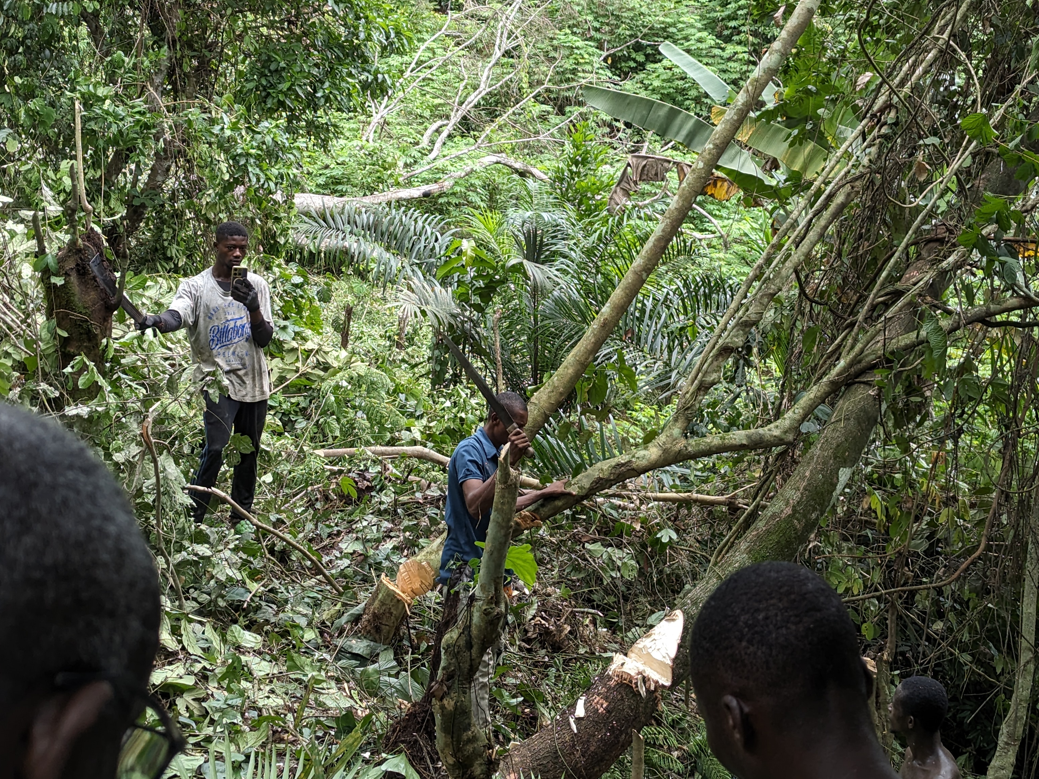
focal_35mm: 64
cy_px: 324
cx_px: 520
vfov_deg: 22.9
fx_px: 1921
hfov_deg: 30.3
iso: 56
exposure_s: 1/211
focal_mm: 6.81
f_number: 1.85
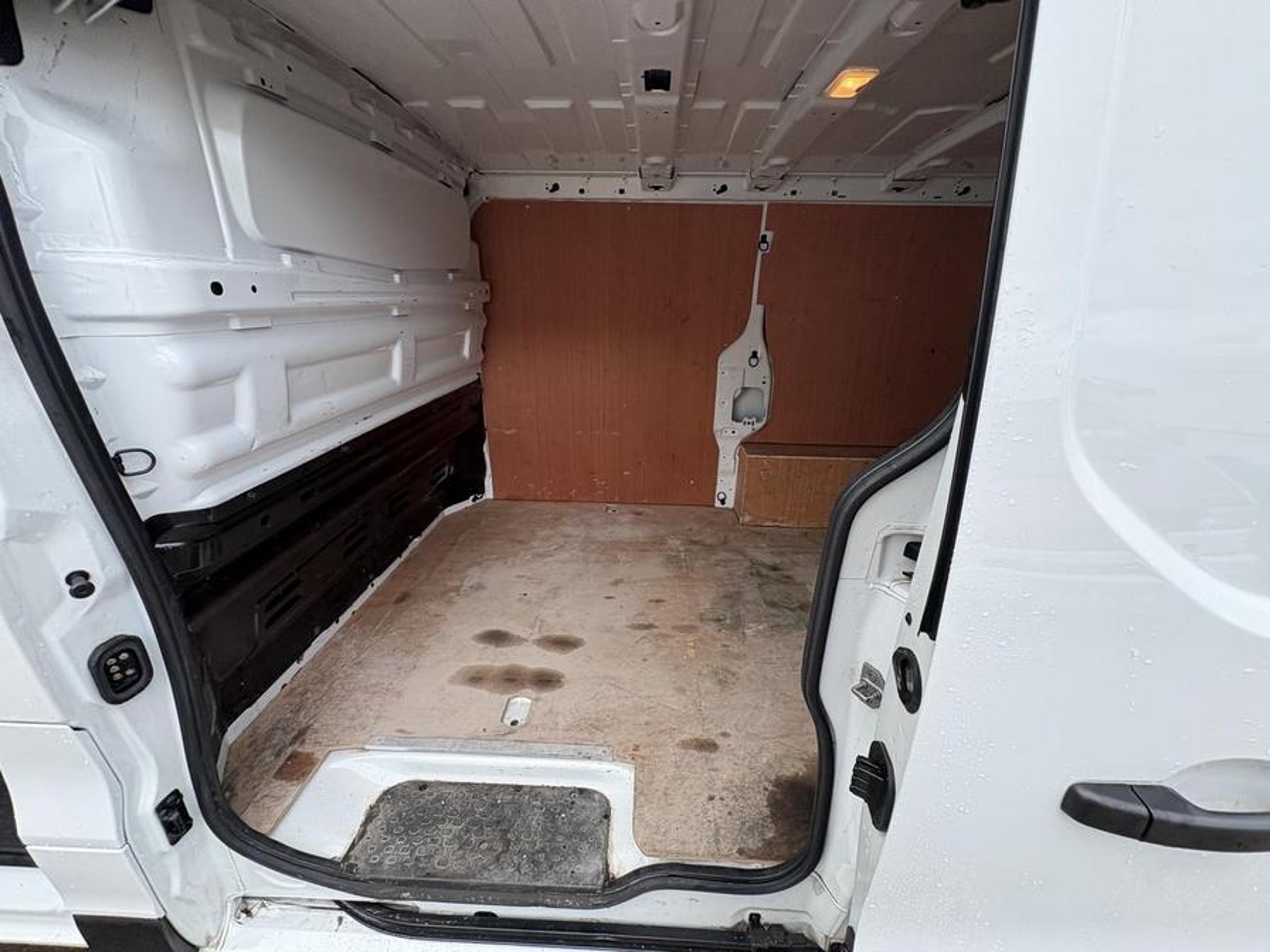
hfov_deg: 102.1
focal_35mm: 14
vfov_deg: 85.7
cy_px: 476
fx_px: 514
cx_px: 635
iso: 125
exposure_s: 1/116
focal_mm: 2.22
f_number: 2.2
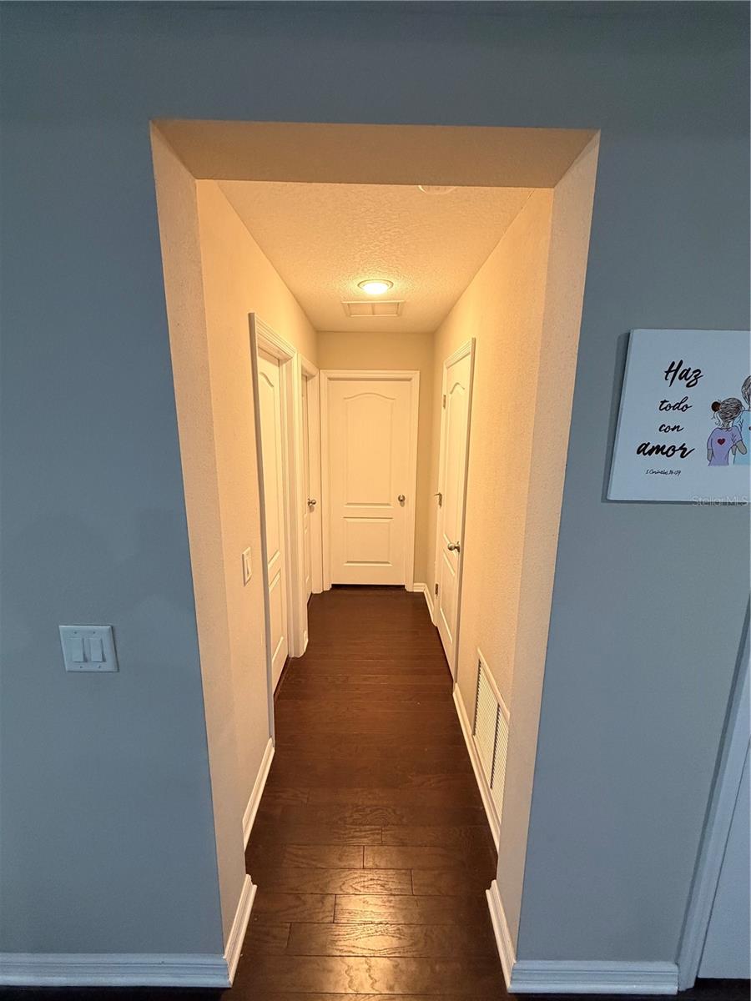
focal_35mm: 14
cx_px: 376
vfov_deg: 102.1
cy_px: 500
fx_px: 405
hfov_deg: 85.7
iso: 400
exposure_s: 1/60
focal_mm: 2.22
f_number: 2.2
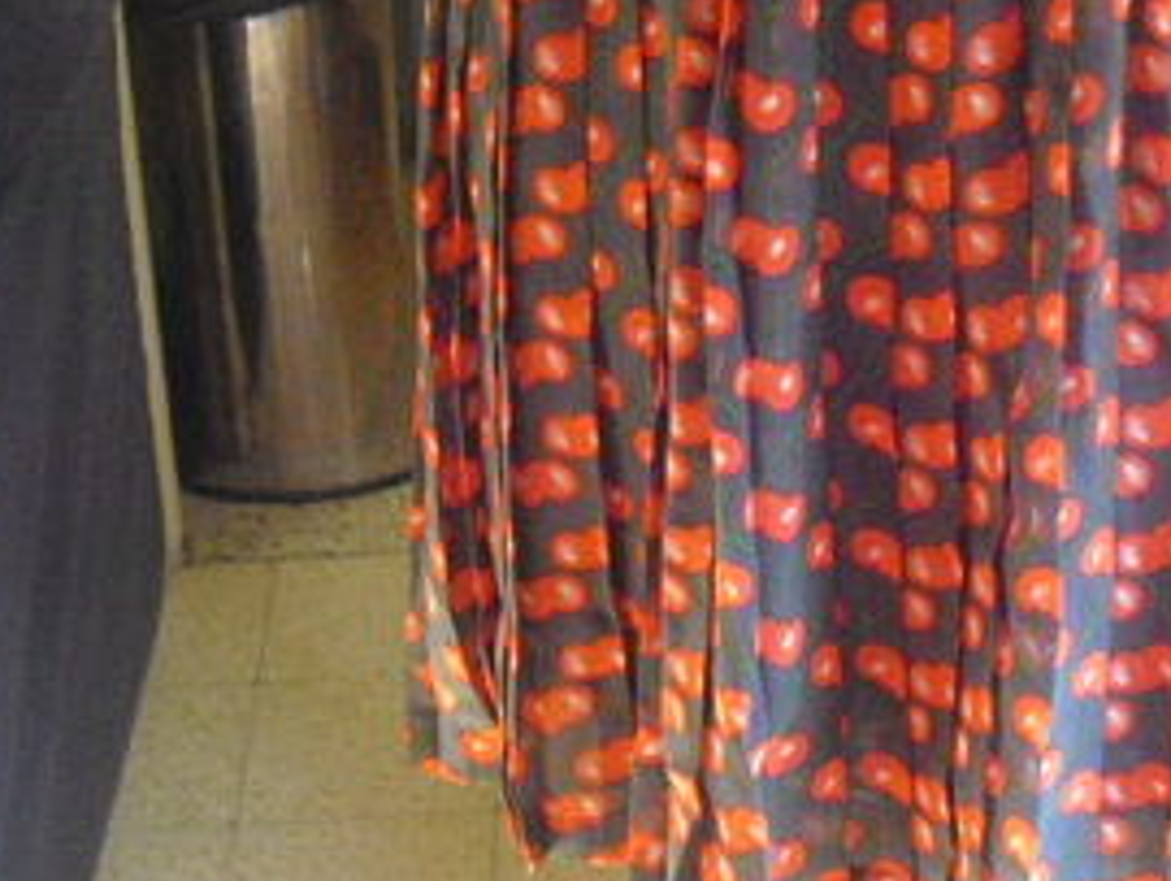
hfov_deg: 24.0
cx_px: 963
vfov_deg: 18.4
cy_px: 234
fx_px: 2709
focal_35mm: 80
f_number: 3.1
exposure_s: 1/60
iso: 800
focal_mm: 6.3
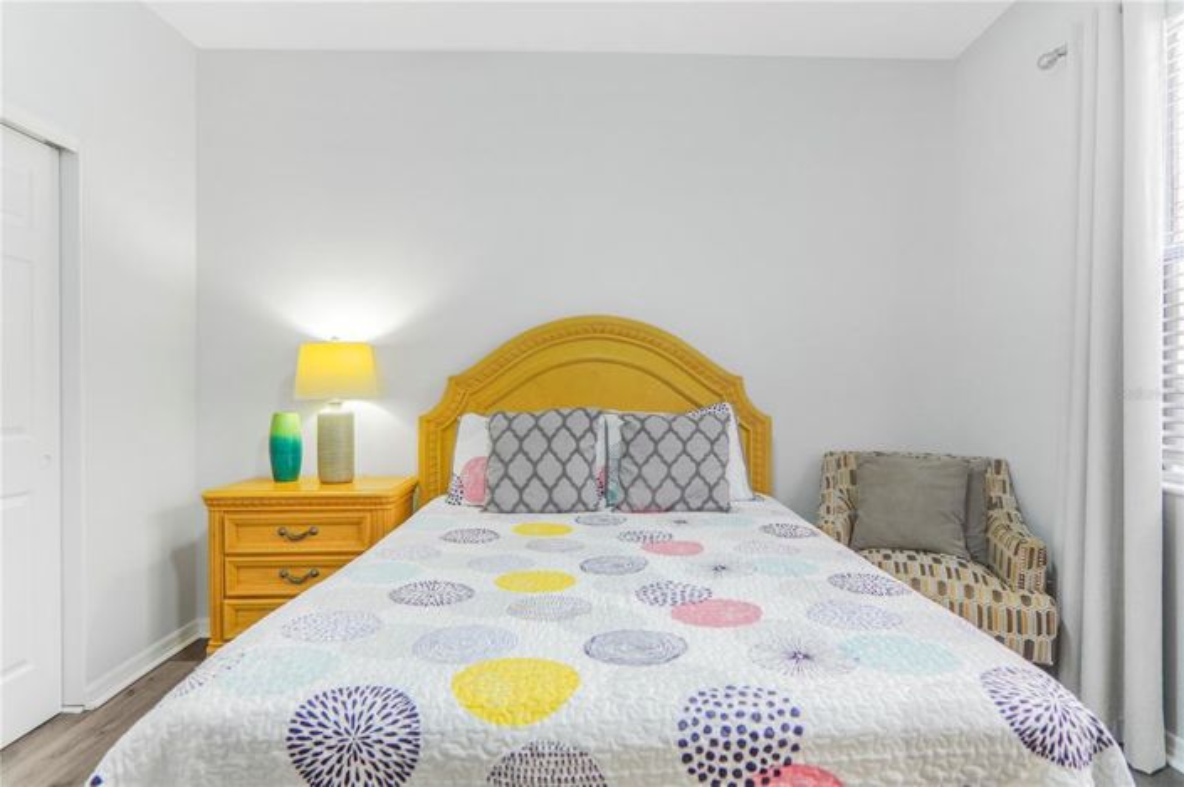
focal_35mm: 18
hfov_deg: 90.0
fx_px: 592
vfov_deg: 67.3
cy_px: 394
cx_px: 592
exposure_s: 1/80
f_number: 3.2
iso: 400
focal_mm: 12
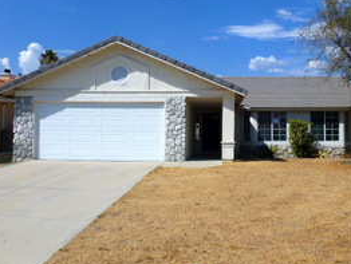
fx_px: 335
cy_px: 135
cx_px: 204
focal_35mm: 33
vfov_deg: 43.0
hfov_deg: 55.0
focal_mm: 4.3
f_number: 4
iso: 100
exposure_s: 1/1600
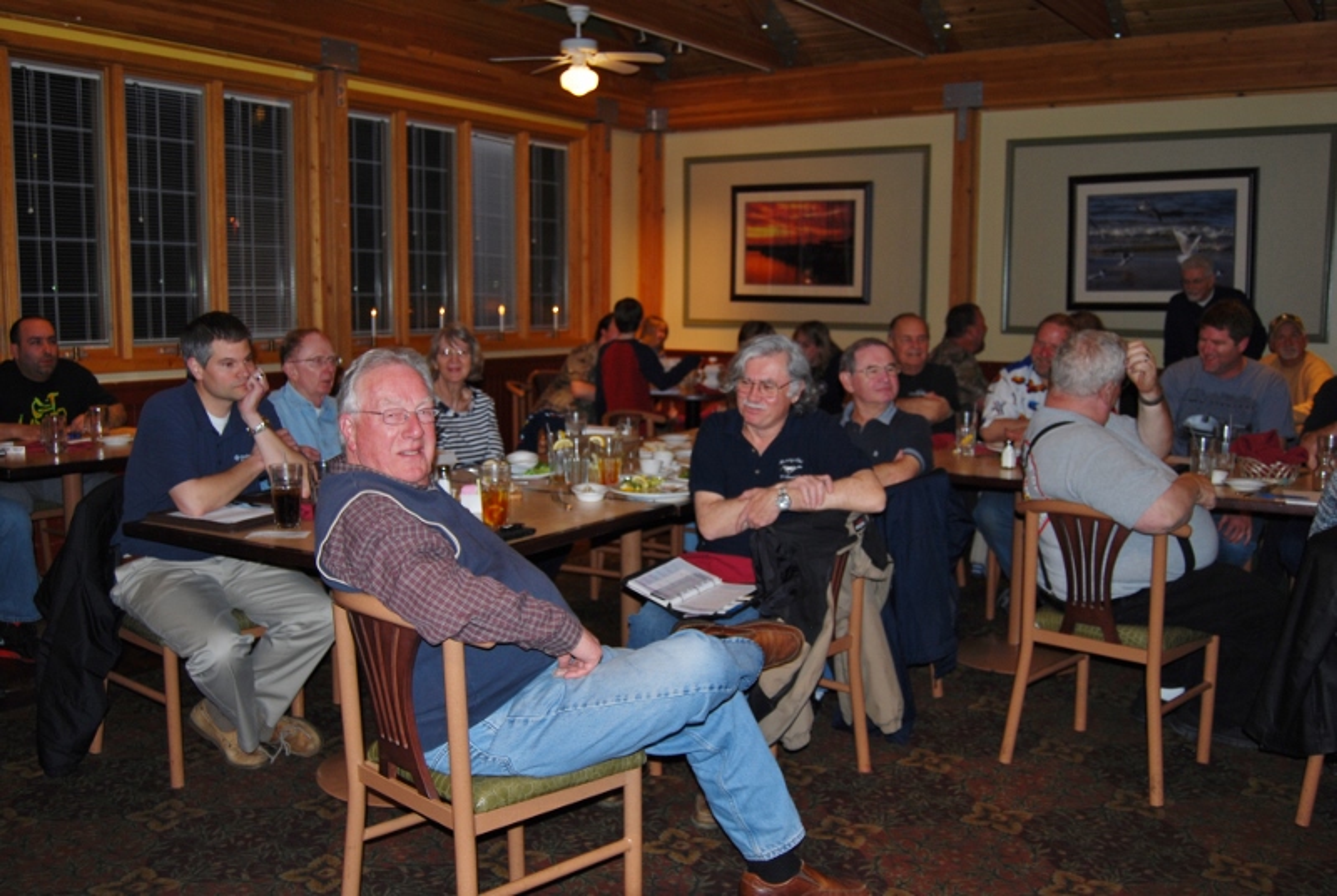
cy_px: 448
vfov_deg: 38.5
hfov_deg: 55.0
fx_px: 1283
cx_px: 668
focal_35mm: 34
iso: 200
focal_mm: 23
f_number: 3.8
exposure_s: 1/60
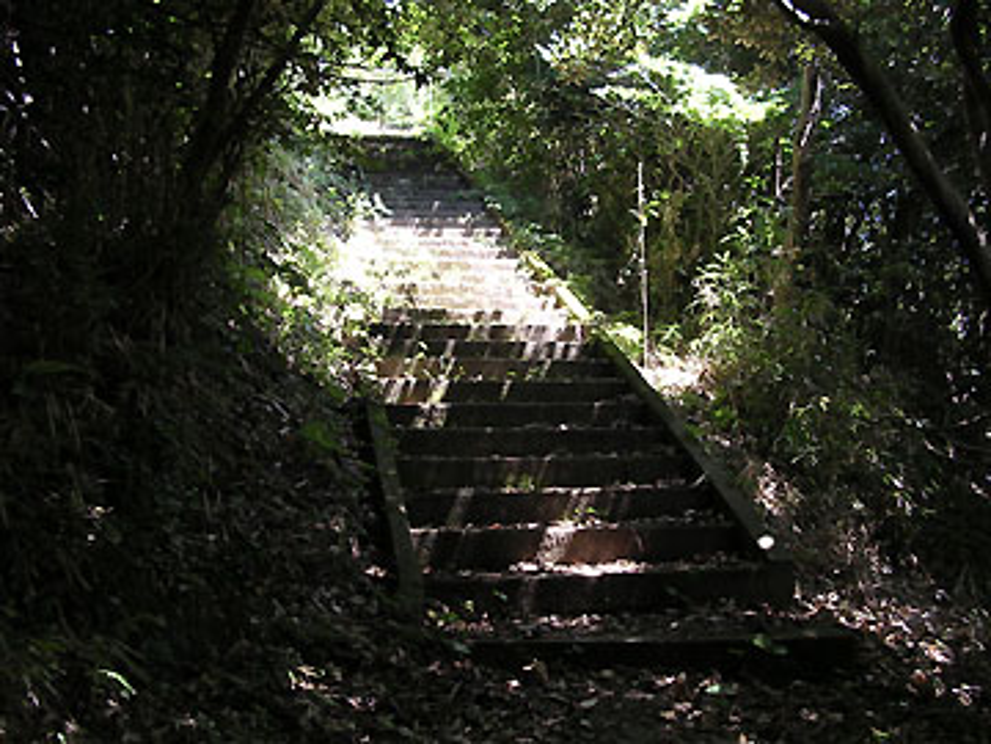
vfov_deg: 37.7
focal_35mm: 38
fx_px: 1088
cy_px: 372
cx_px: 496
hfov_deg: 49.0
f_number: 2.8
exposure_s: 1/32.2
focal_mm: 5.8
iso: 100
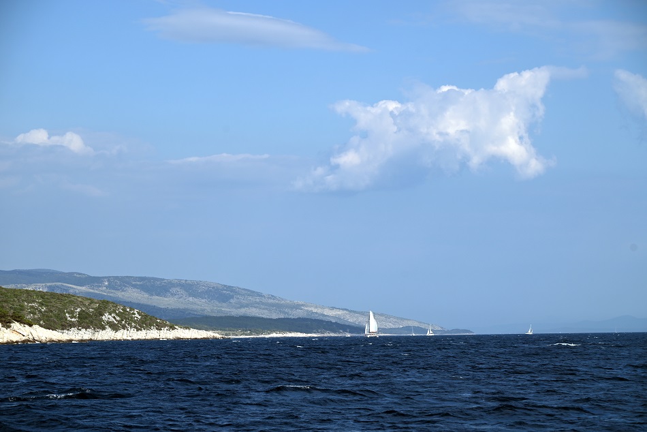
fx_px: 1977
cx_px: 324
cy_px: 216
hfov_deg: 18.6
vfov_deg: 12.5
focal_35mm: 110
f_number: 7.1
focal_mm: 110
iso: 100
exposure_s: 1/800
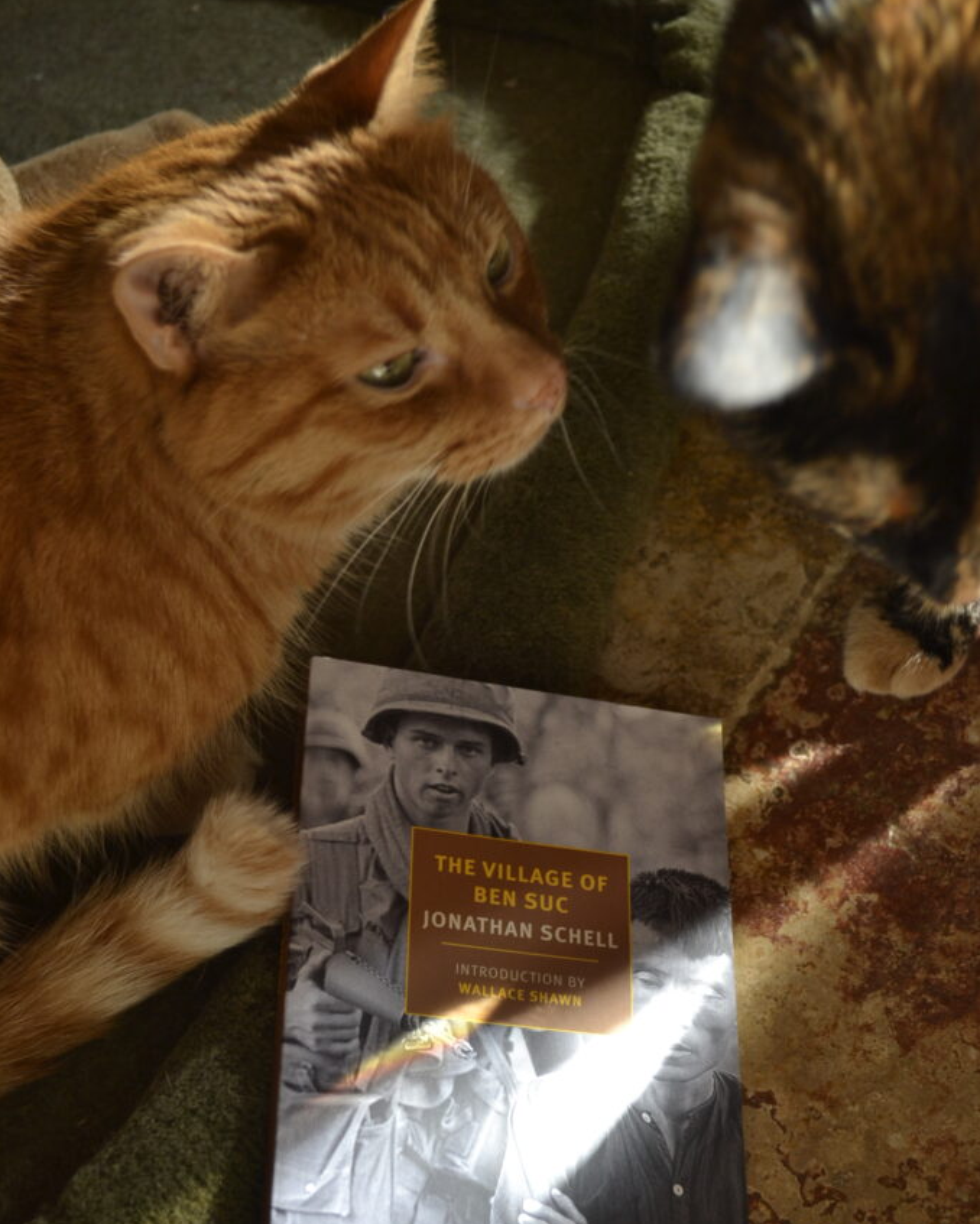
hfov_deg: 25.6
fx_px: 2159
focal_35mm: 60
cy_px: 678
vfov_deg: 31.6
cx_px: 491
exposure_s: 1/60
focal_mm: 35
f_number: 5
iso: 400
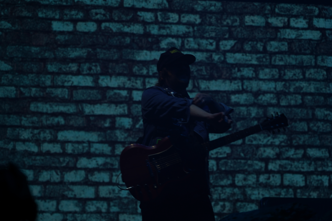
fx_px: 977
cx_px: 166
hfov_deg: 19.3
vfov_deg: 12.9
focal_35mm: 106
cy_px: 112
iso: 100
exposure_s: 1/160
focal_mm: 105
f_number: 4.5
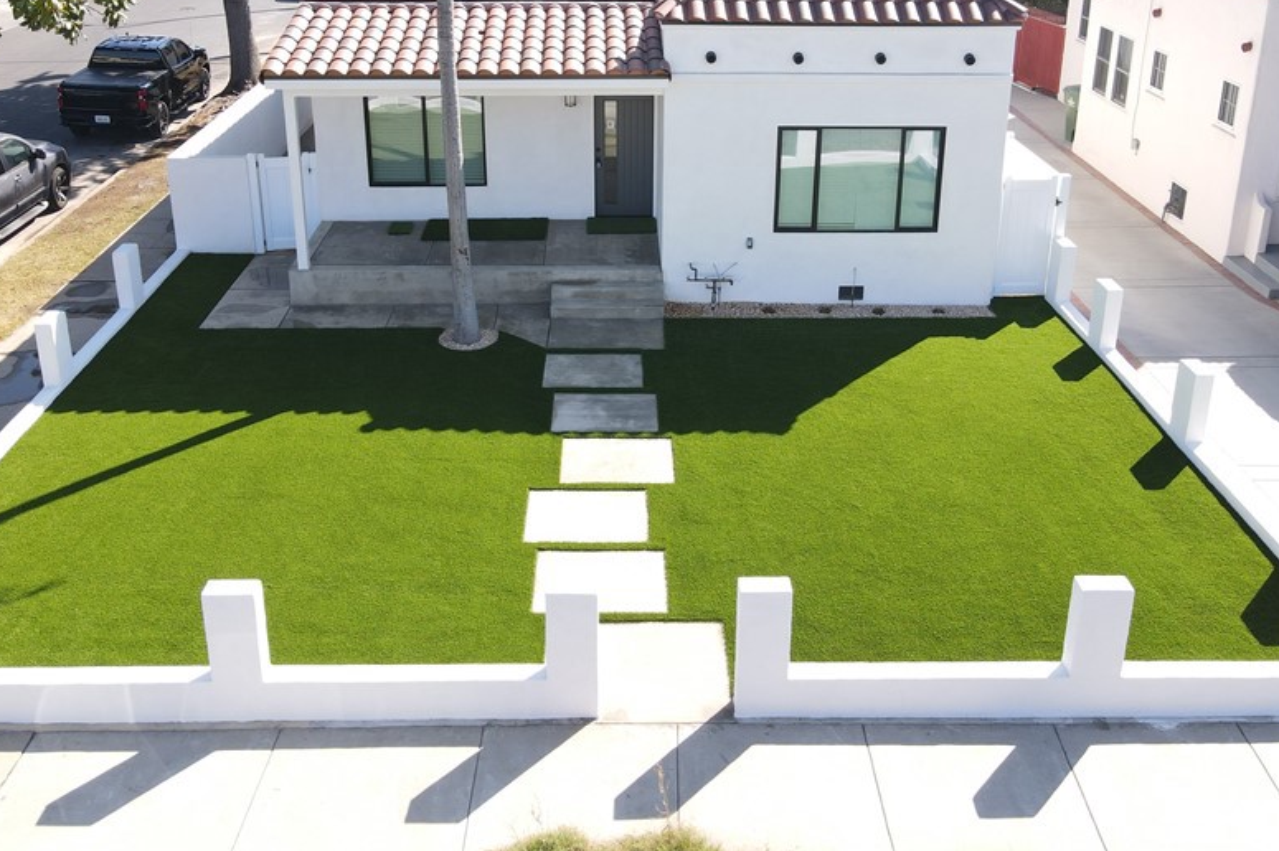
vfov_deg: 39.2
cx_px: 637
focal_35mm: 33
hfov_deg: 57.2
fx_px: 1172
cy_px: 246
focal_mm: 4.5
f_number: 2.8
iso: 100
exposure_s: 1/15
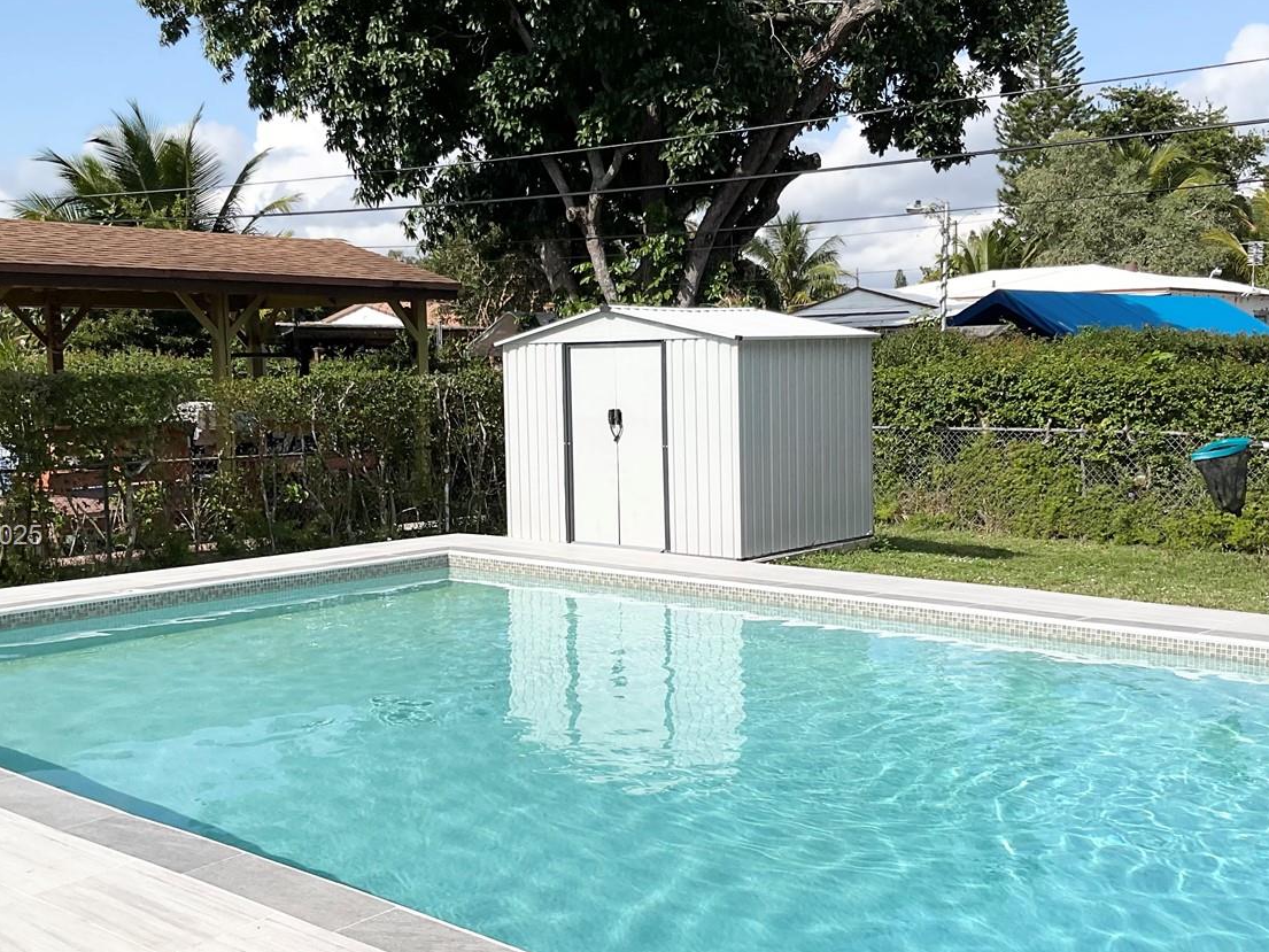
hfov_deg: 44.8
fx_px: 1540
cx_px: 604
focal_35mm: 42
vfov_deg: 34.3
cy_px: 537
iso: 16
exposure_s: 1/3322
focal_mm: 3
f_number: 1.8
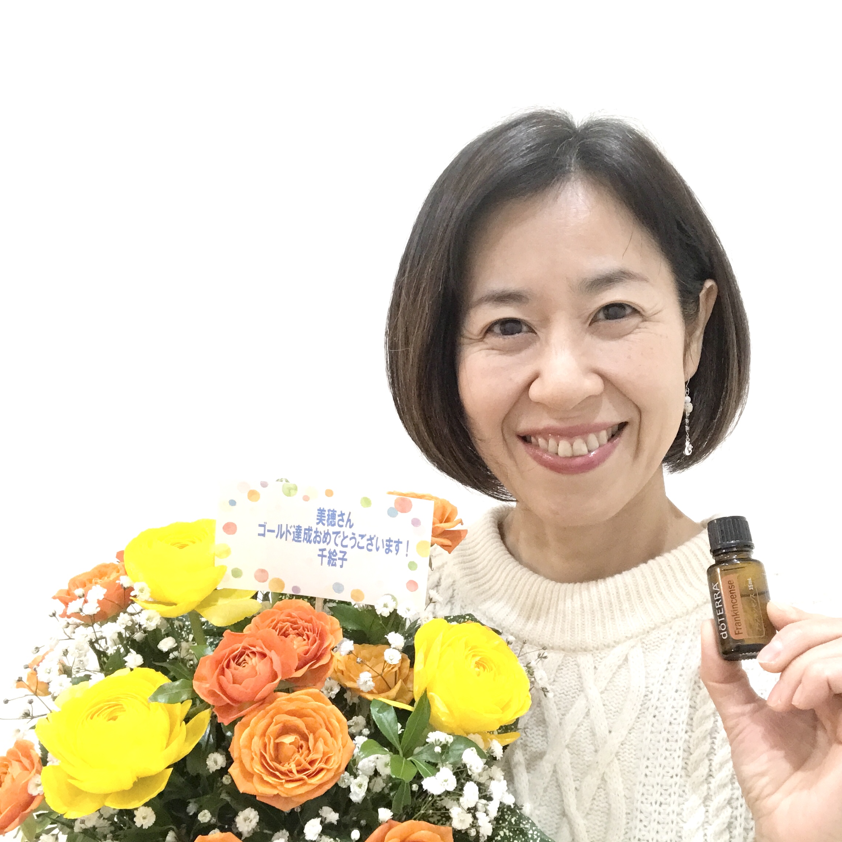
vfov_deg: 43.9
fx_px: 1046
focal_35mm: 38
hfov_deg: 43.7
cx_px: 498
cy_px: 419
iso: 125
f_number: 2.2
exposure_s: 1/33
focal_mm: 2.87
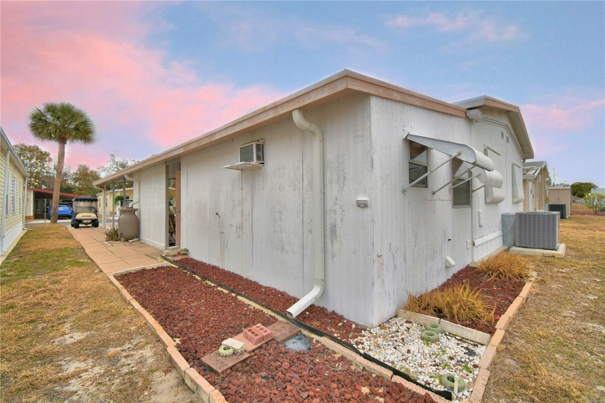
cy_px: 202
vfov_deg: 77.3
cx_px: 302
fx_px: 252
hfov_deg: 100.4
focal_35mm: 15
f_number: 4.5
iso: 100
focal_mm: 10
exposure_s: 1/800
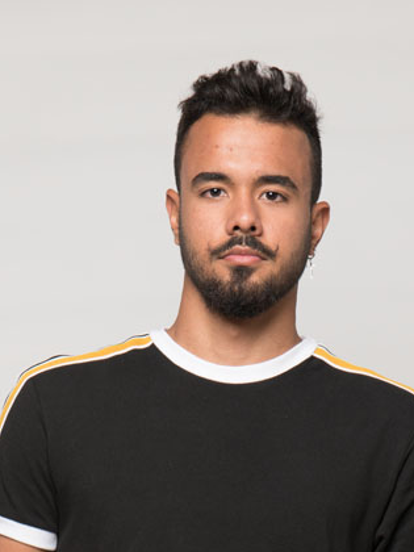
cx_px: 216
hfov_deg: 6.0
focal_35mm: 246
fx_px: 3923
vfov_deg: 8.0
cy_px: 597
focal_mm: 105
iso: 100
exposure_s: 1/160
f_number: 8
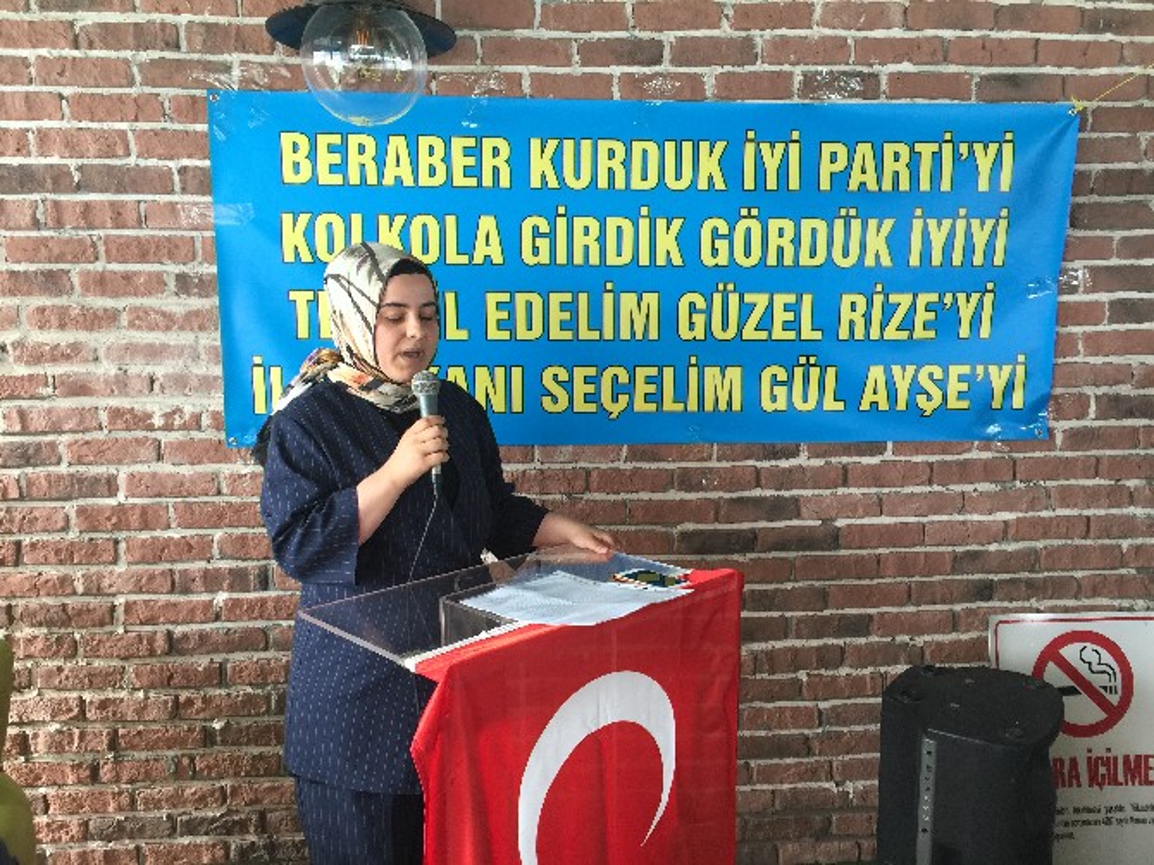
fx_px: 966
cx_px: 577
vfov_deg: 48.2
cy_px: 432
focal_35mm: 29
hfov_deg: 61.7
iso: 40
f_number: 2.2
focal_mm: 4.15
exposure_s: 1/33
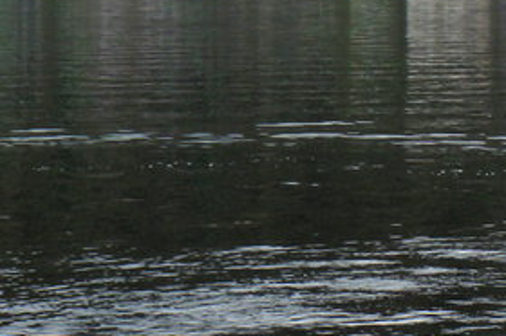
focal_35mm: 212
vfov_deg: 6.4
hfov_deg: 9.5
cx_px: 672
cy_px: -188
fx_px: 2976
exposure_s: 1/250
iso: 64
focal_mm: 10.34
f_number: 5
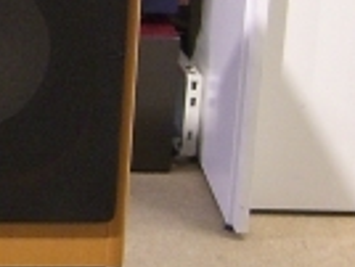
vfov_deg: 8.2
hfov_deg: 10.3
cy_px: 40
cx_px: -278
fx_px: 1860
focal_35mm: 181
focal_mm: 7.9
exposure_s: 1/15
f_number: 2.8
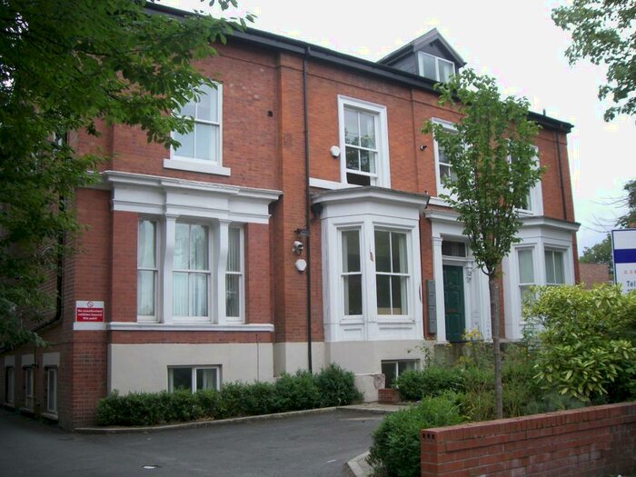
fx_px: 698
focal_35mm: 38
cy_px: 238
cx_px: 318
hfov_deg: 49.0
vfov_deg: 37.7
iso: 64
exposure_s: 1/400
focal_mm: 6.2
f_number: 2.7
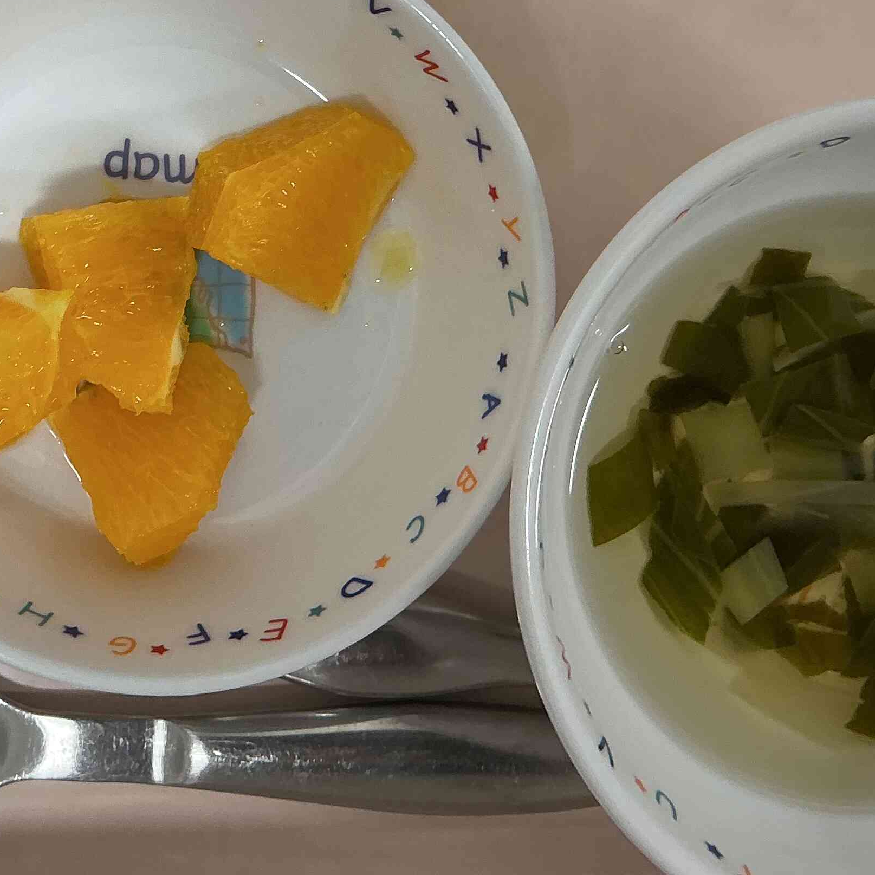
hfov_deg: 26.5
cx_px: 192
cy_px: 82
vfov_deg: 26.0
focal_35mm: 64
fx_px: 1830
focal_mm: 3
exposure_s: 1/60
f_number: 1.8
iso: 40
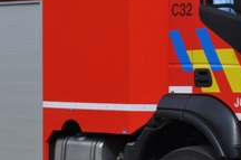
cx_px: 142
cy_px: 39
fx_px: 1409
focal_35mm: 211
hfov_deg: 9.8
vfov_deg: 6.5
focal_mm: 38
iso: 200
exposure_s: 1/250
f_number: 8
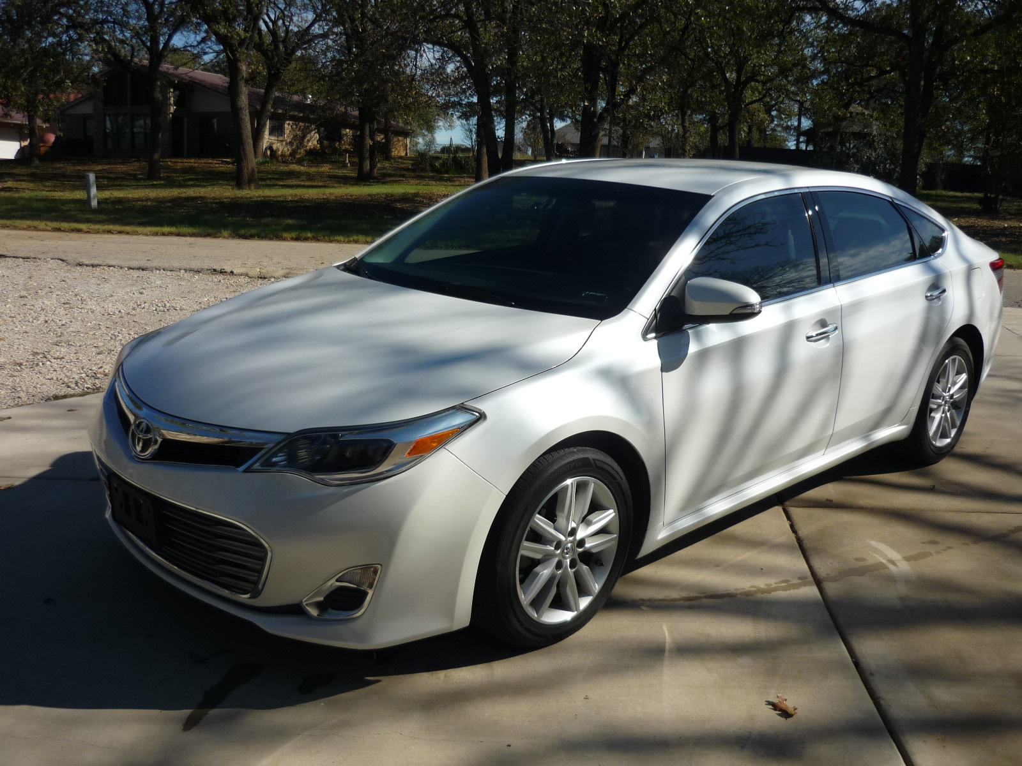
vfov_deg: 42.9
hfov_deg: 55.4
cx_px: 511
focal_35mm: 33
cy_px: 383
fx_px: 974
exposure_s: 1/320
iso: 100
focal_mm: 5.5
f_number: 8
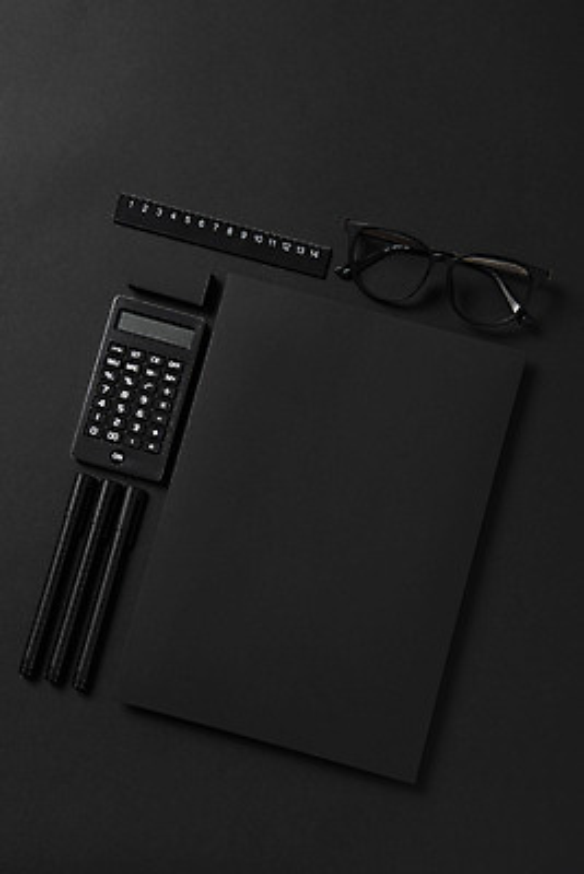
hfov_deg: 19.5
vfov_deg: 28.8
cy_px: 437
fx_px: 1702
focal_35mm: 70
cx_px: 292
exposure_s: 1/125
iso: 50
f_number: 13
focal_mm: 70
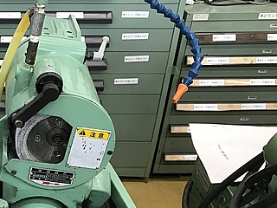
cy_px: 172
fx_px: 448
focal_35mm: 56
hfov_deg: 31.8
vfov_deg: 25.6
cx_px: 3
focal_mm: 3.99
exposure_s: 1/24
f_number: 1.8
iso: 32
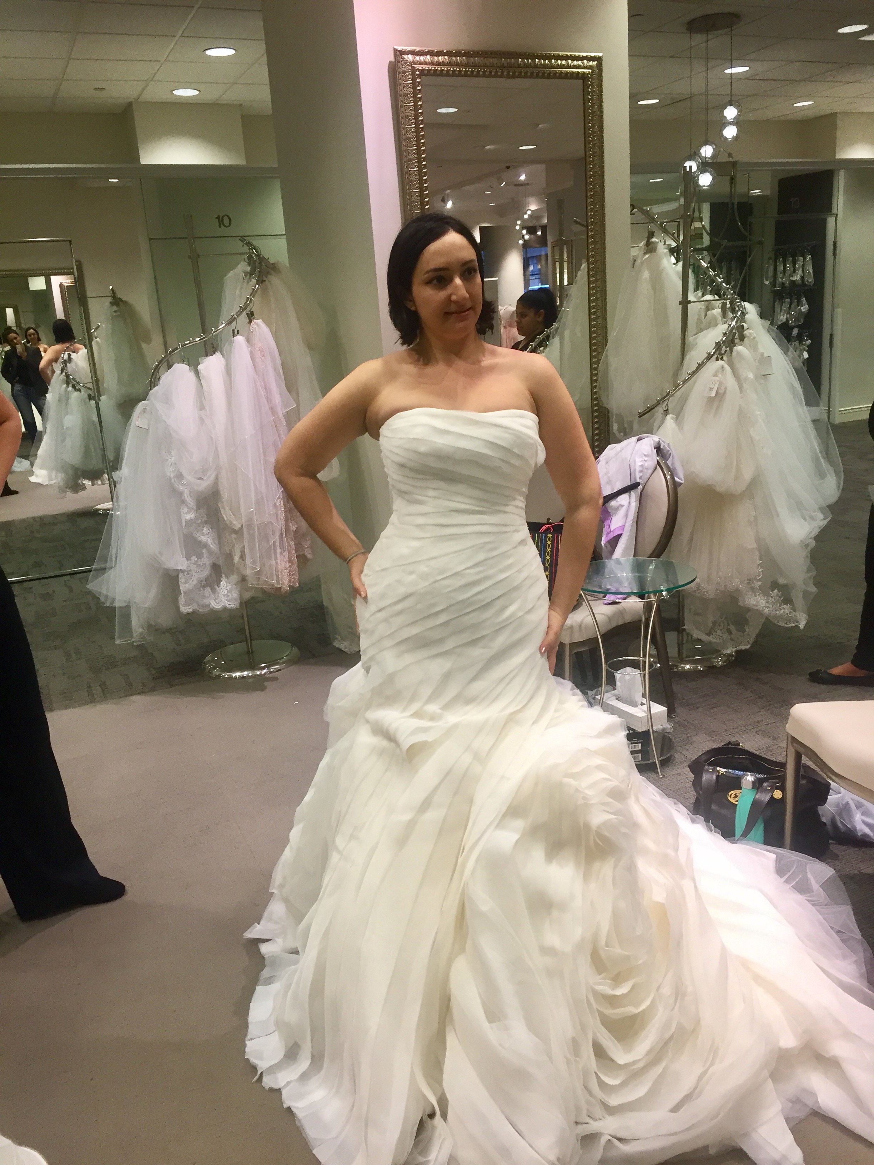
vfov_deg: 61.7
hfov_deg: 48.2
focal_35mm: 29
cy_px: 582
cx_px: 437
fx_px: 976
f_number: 2.2
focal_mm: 4.15
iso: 40
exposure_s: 1/30
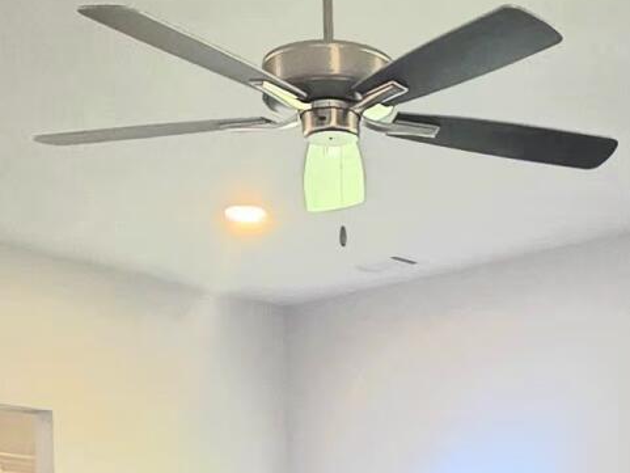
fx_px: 1475
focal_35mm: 81
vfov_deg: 16.7
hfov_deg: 23.5
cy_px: 689
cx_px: 571
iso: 125
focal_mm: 2.2
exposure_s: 1/120
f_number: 1.9
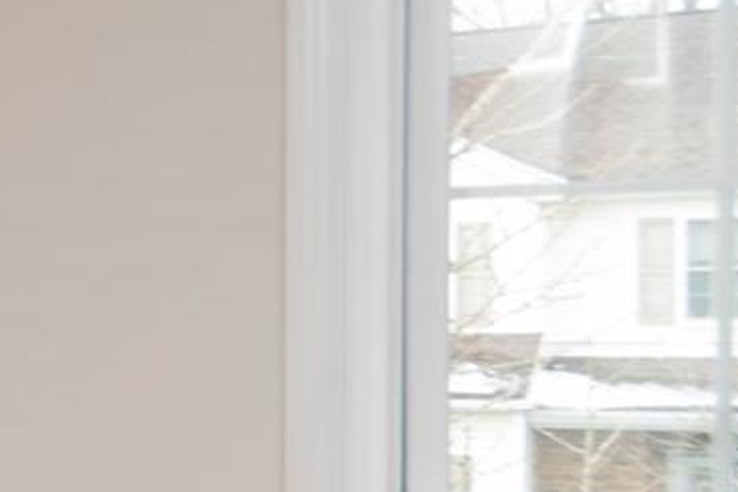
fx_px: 1722
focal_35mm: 84
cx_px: -1038
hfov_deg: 14.8
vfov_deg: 16.0
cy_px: 465
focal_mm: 10
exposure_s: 1/60
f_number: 5
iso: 280
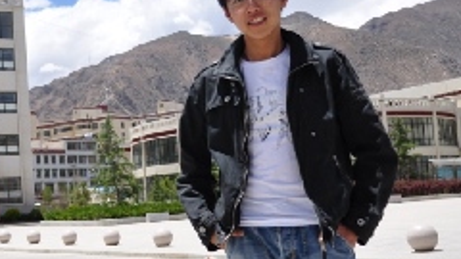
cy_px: 119
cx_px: 119
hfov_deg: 28.9
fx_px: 880
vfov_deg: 16.8
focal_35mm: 72
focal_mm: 26
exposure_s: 1/2000
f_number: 4.5
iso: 200
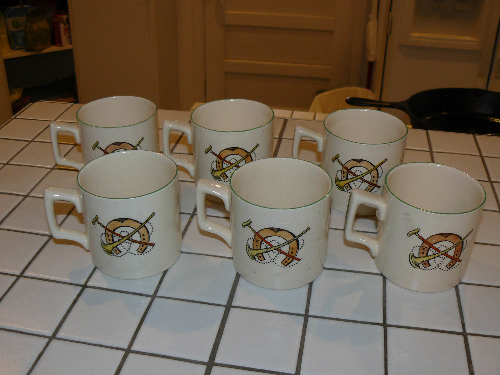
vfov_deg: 36.8
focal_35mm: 39
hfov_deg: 47.9
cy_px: 188
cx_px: 250
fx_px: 563
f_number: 2.8
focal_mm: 6
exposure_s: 1/30
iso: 100
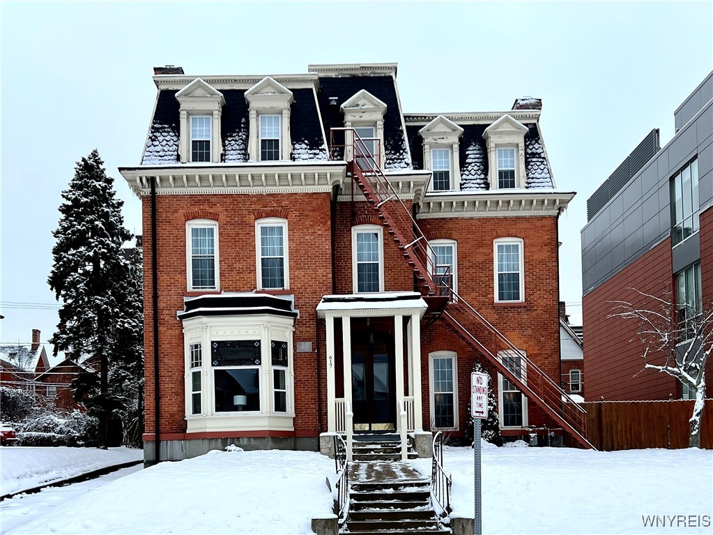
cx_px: 356
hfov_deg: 67.3
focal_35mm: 26
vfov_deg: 53.1
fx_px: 535
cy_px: 268
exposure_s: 1/1124
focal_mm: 5.7
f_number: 1.5
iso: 50
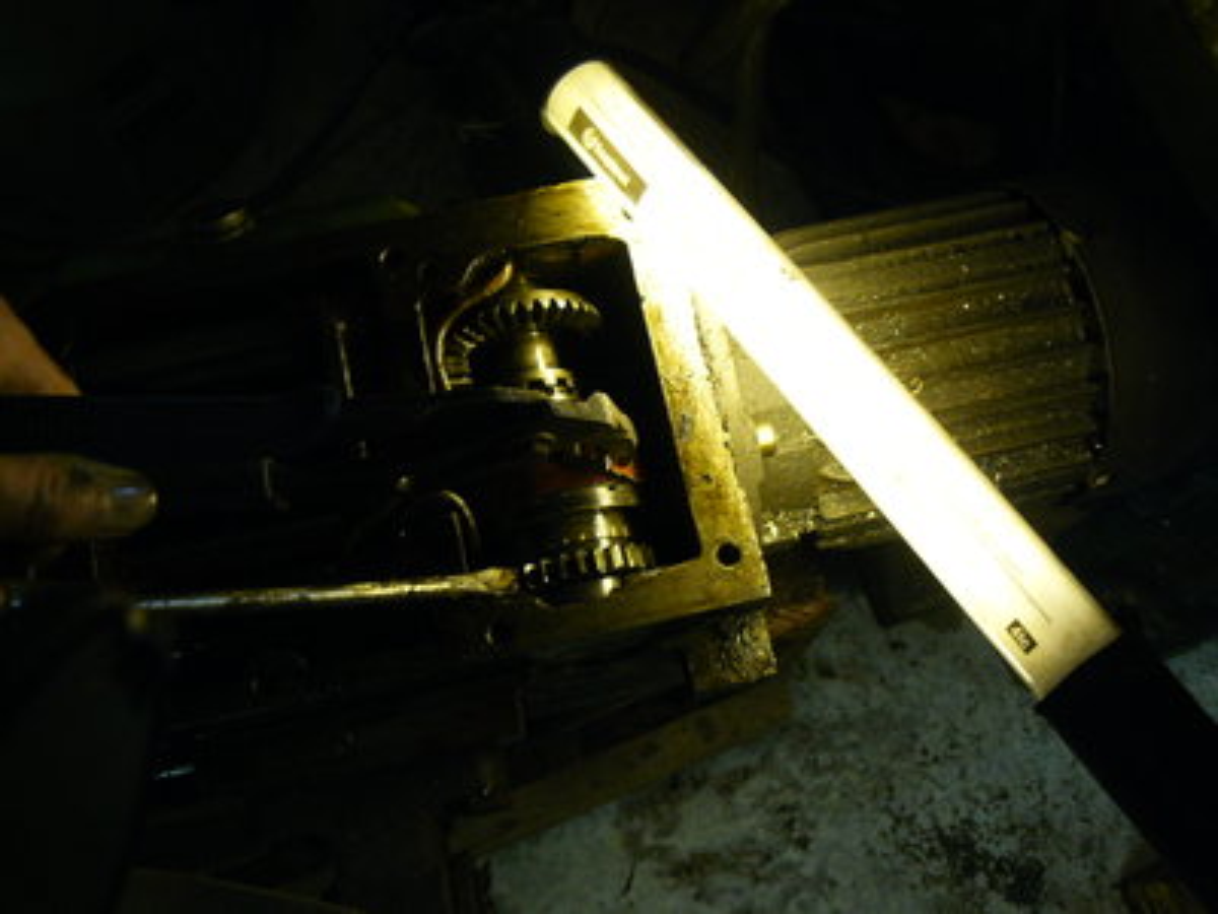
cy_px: 457
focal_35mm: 36
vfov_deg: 39.7
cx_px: 609
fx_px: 1267
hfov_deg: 51.4
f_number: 2.8
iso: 250
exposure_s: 1/30
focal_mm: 6
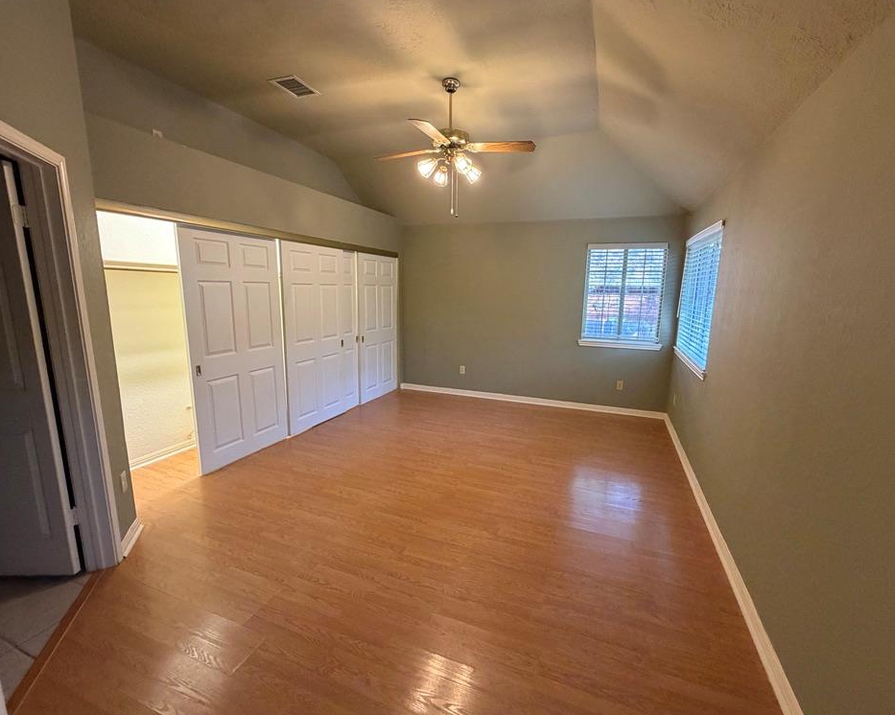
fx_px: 397
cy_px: 357
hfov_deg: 96.8
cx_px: 466
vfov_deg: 84.0
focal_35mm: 15
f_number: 2.2
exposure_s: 1/60
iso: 320
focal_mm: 2.22
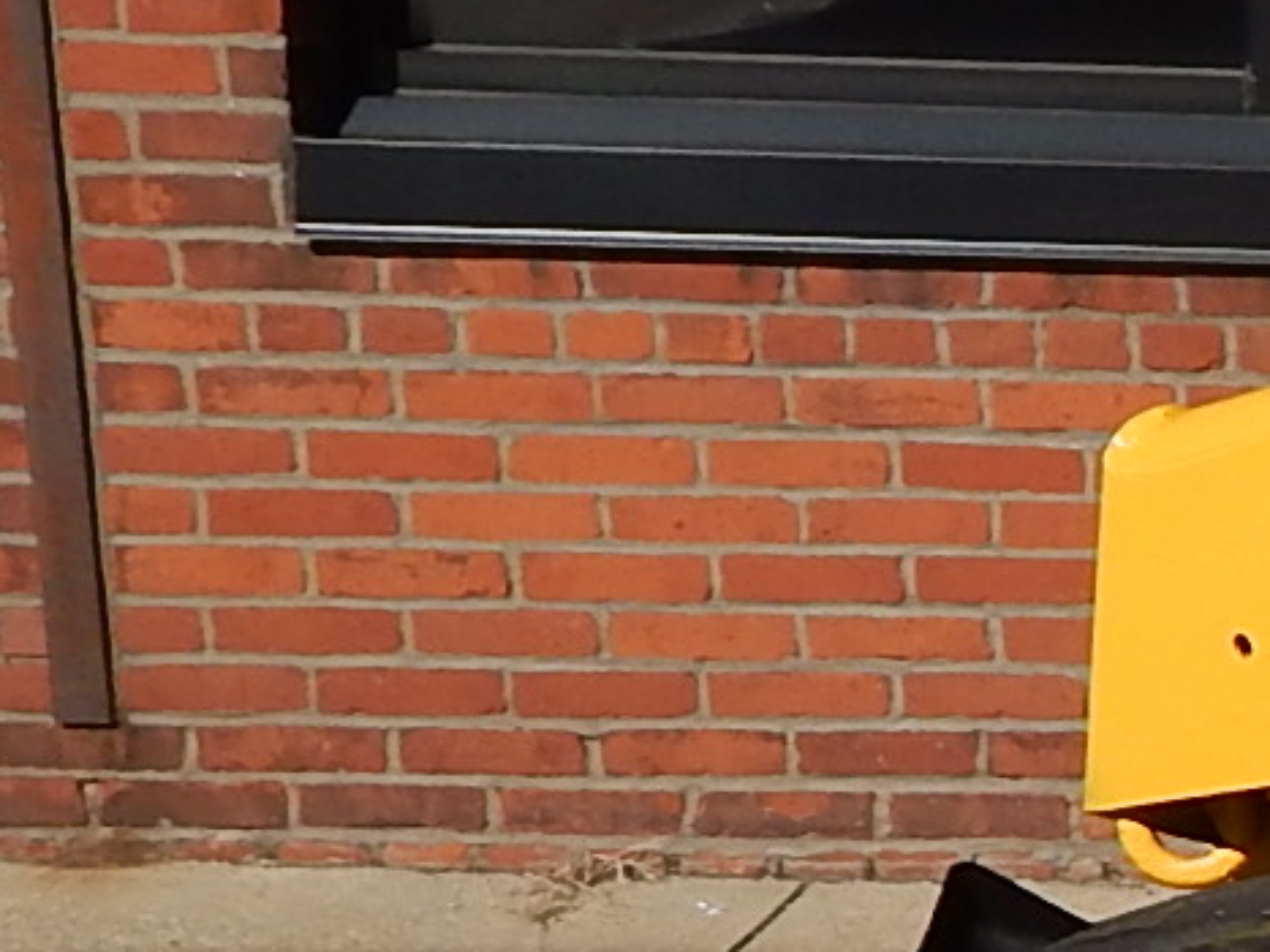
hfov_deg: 14.2
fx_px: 4108
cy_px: 675
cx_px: 2687
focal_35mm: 112
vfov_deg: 13.2
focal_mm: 4
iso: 125
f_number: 6
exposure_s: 1/800
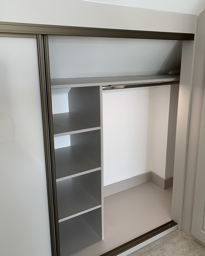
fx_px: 258
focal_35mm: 34
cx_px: 125
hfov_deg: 43.1
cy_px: 128
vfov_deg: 52.8
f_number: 1.8
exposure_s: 1/64
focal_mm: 4.25
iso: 100
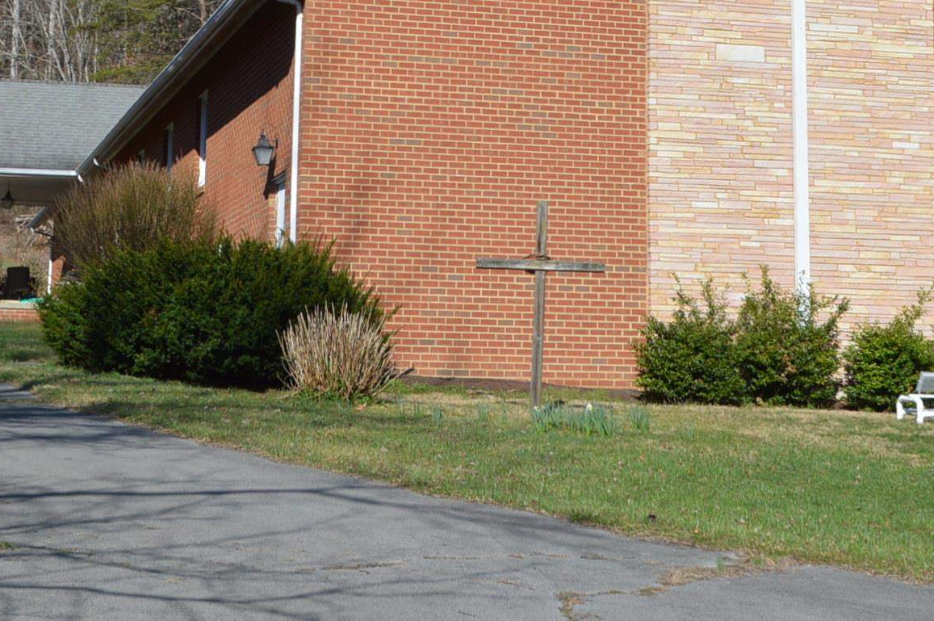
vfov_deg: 16.8
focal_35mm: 78
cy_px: -84
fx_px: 2022
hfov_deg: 26.0
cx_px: 484
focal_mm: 20
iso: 100
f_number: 8
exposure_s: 1/250
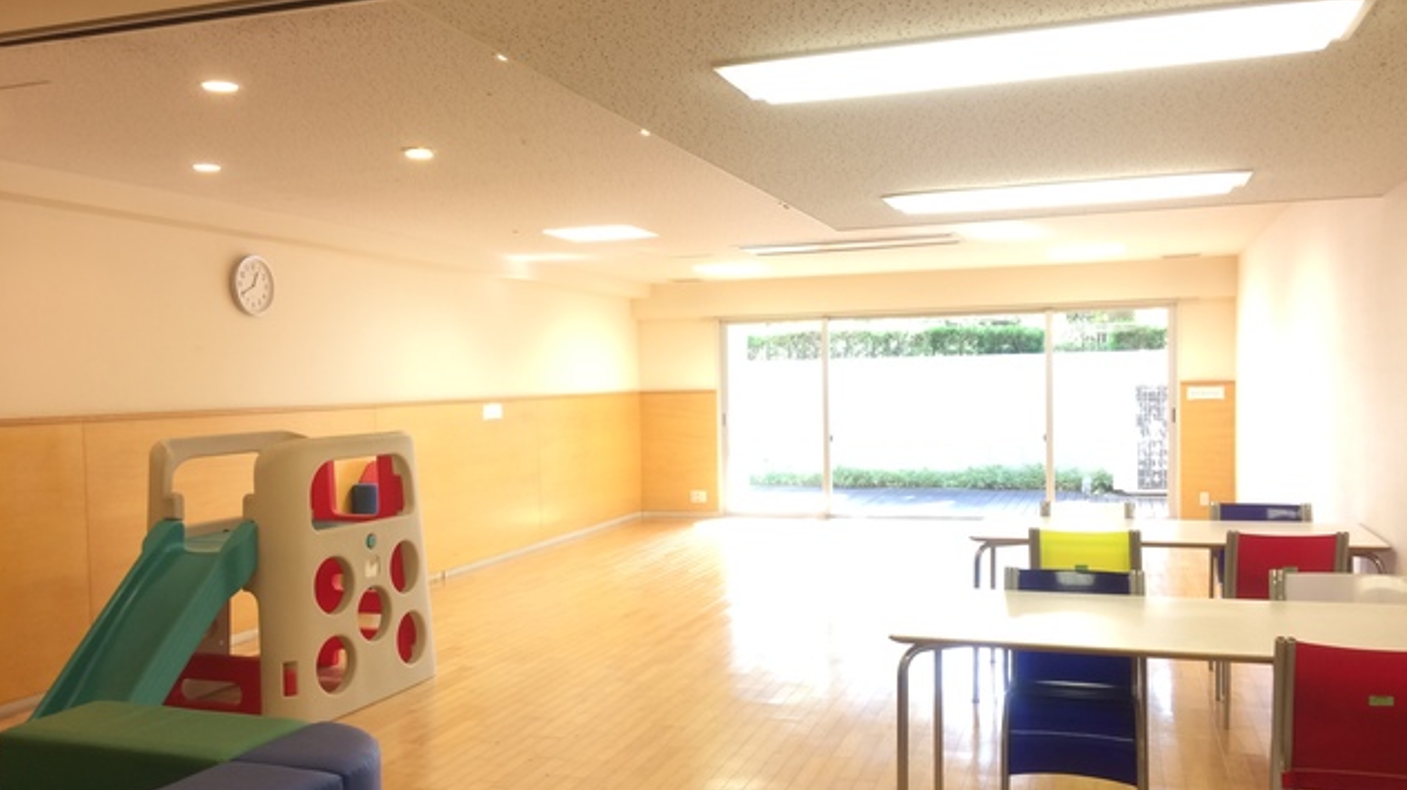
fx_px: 1193
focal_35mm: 32
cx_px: 704
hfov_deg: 61.0
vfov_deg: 36.6
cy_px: 438
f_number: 2.2
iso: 64
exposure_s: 1/30
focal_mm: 4.15
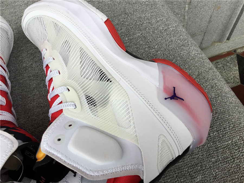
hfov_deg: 58.4
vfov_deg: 45.4
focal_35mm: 31
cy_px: 92
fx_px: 219
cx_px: 122
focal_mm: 3.3
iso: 32
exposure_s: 1/120
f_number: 2.4
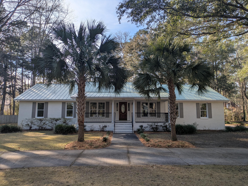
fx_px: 179
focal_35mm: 25
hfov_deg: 69.4
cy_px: 93
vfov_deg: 54.9
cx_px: 124
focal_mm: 5.43
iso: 48
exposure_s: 1/1449
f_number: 1.89
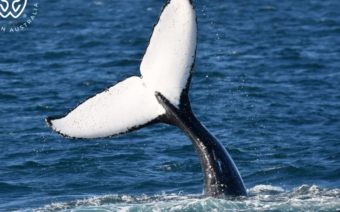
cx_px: 161
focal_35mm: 978
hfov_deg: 2.1
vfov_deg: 1.3
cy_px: 95
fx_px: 9064
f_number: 6.3
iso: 400
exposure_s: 1/1250
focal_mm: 600
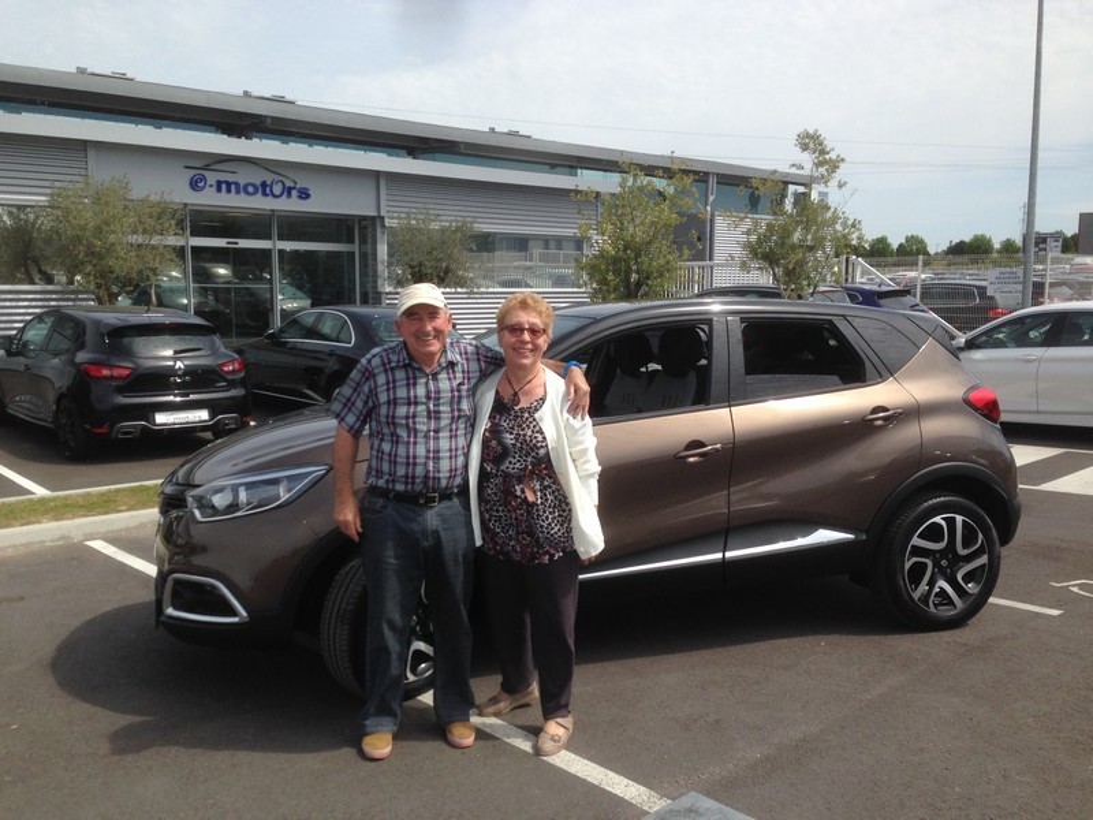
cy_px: 410
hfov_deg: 55.4
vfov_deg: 42.9
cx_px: 546
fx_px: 1042
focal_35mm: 33
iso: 50
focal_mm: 4.12
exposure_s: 1/1808
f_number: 2.4
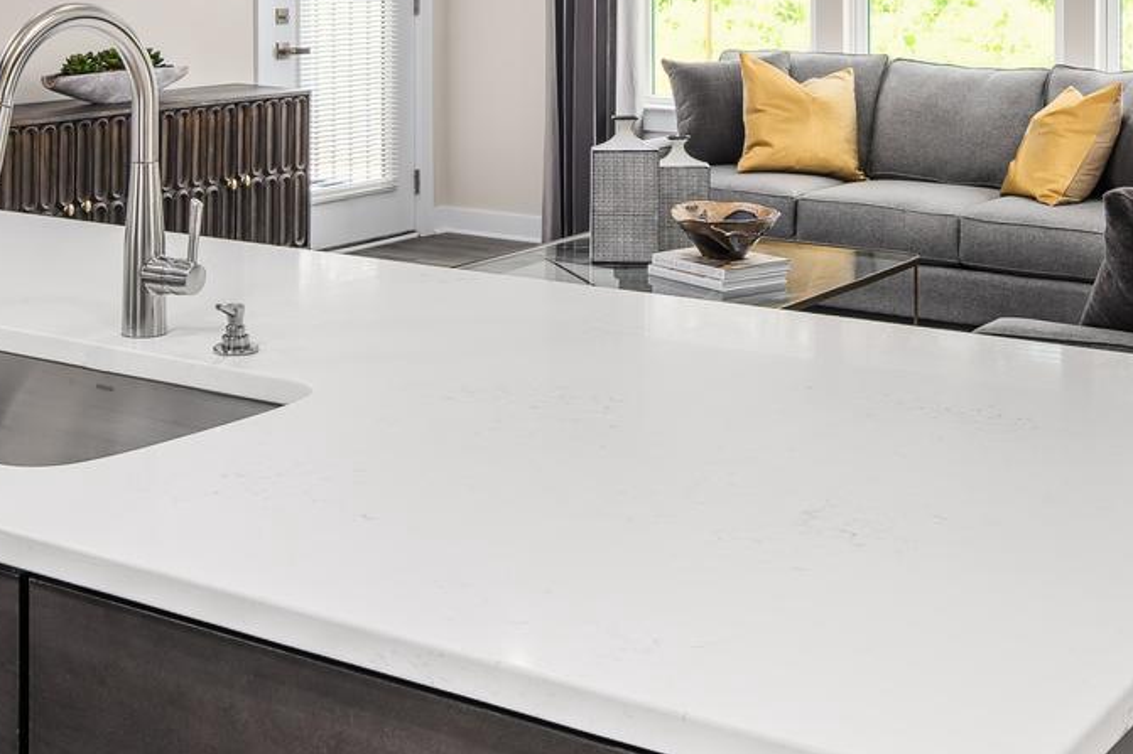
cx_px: 488
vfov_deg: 23.0
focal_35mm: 58
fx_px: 1825
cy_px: 153
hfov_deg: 34.4
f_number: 9
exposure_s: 1/250
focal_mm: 19
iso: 200
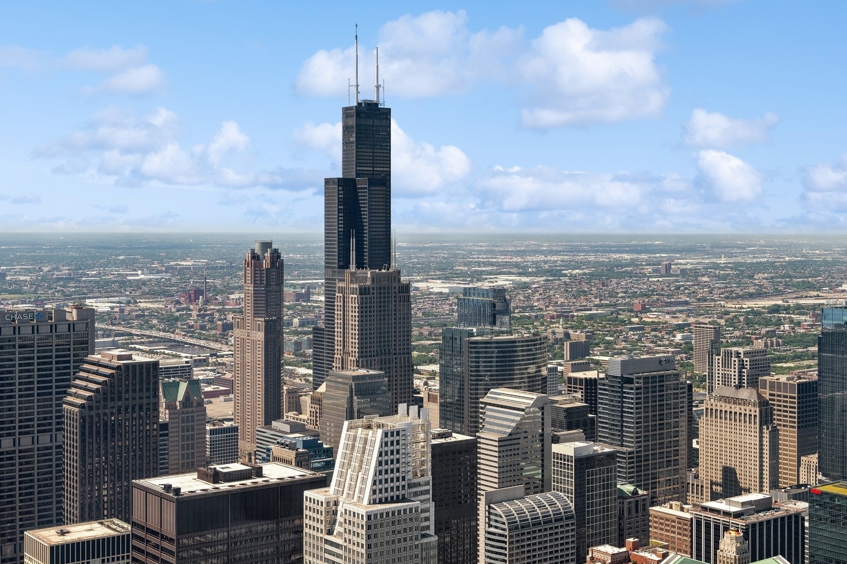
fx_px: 1199
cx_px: 393
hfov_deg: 38.9
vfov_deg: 26.5
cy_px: 289
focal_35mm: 51
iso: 200
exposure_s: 1/125
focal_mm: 30
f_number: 9.5
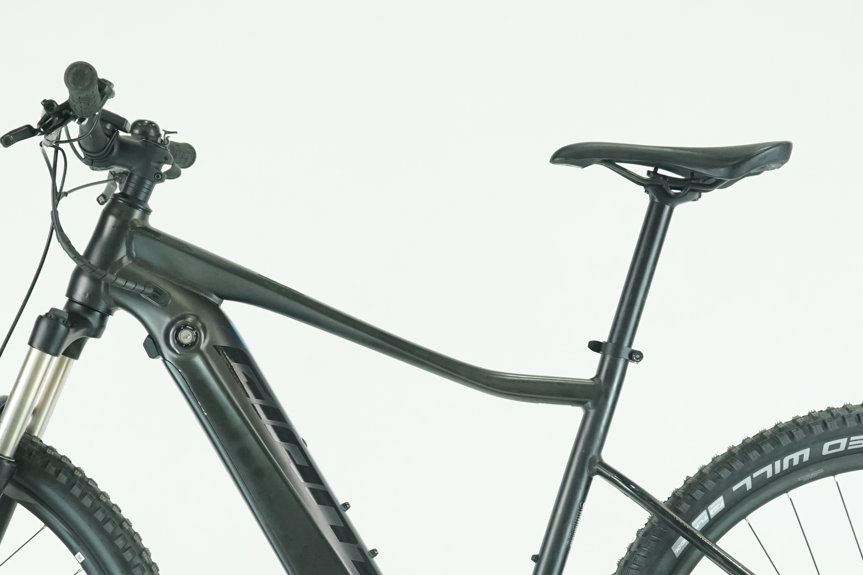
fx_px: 2589
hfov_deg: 18.9
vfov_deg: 12.6
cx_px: 389
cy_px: 509
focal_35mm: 108
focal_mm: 55
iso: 2500
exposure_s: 1/200
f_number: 6.3
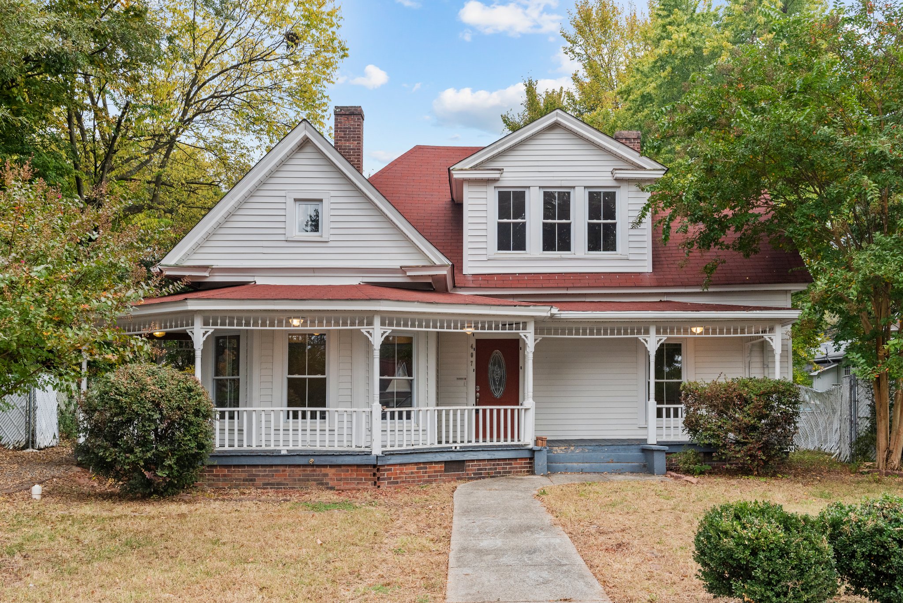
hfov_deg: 58.7
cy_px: 302
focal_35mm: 32
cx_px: 452
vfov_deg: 41.1
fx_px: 803
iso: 800
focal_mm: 32
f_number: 8
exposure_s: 1/400
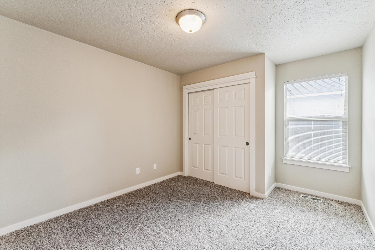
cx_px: 188
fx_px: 161
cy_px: 125
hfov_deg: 98.5
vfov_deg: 75.5
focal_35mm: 16
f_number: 13
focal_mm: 15.5
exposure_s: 1/4
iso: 400
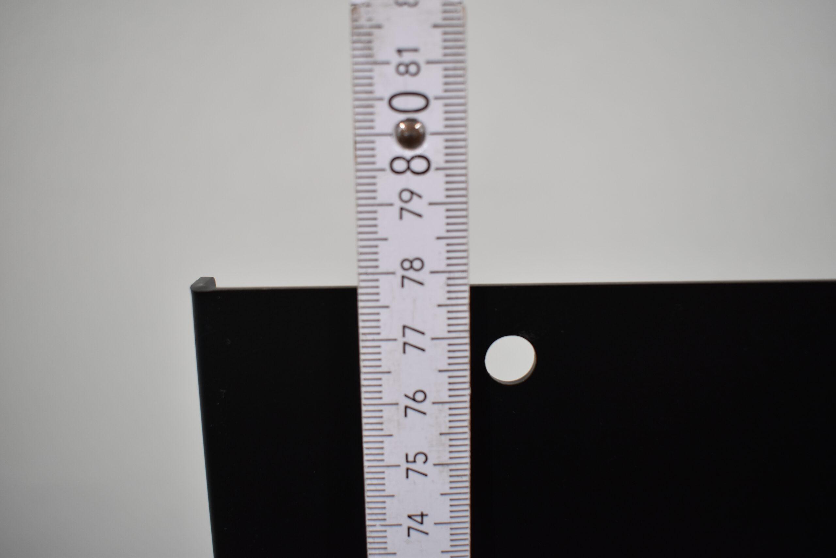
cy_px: 279
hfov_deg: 57.2
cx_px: 418
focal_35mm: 33
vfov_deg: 40.0
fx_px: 766
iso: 400
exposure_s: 1/250
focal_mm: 22
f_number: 4
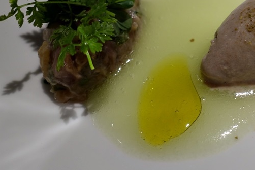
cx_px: 208
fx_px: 347
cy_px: 46
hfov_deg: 38.6
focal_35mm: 49
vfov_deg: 27.2
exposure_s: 1/30
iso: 125
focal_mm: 8.8
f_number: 2.8
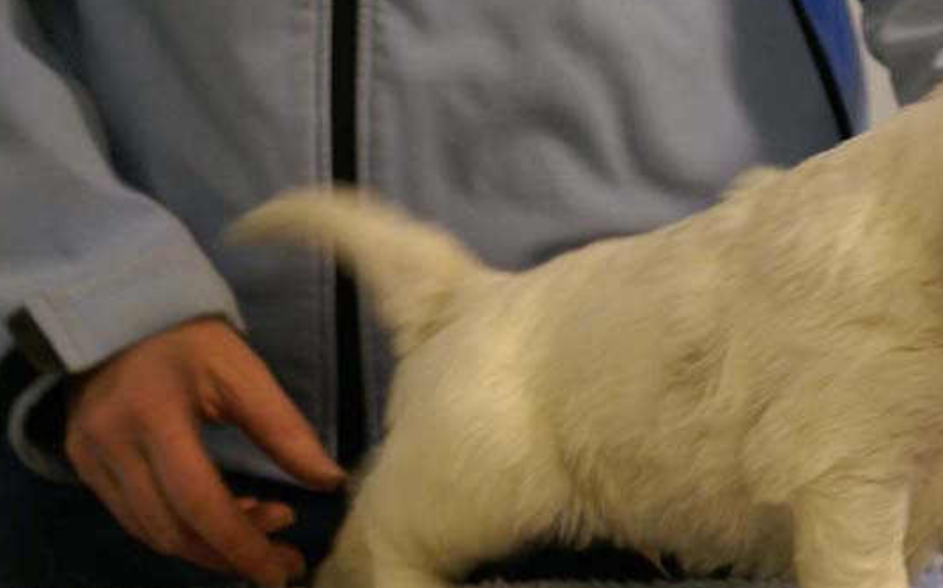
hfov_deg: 15.1
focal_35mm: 138
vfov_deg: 9.5
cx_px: 691
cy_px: 378
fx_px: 3545
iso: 400
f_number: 5.6
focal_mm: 60
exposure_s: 1/20
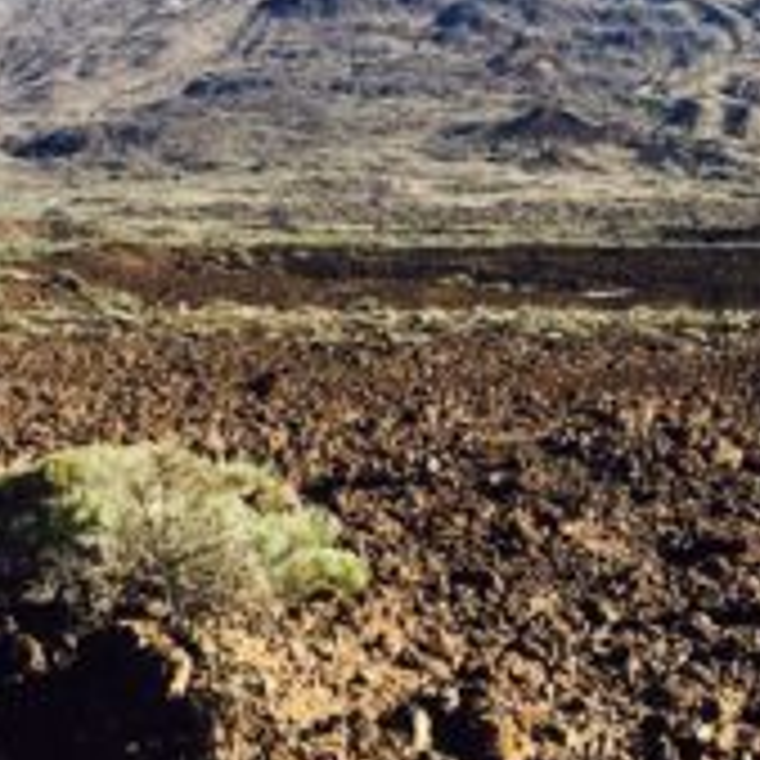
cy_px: 322
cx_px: 668
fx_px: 2360
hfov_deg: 18.0
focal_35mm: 95
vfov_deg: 18.3
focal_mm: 4.15
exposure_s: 1/916
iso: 25
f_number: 2.2
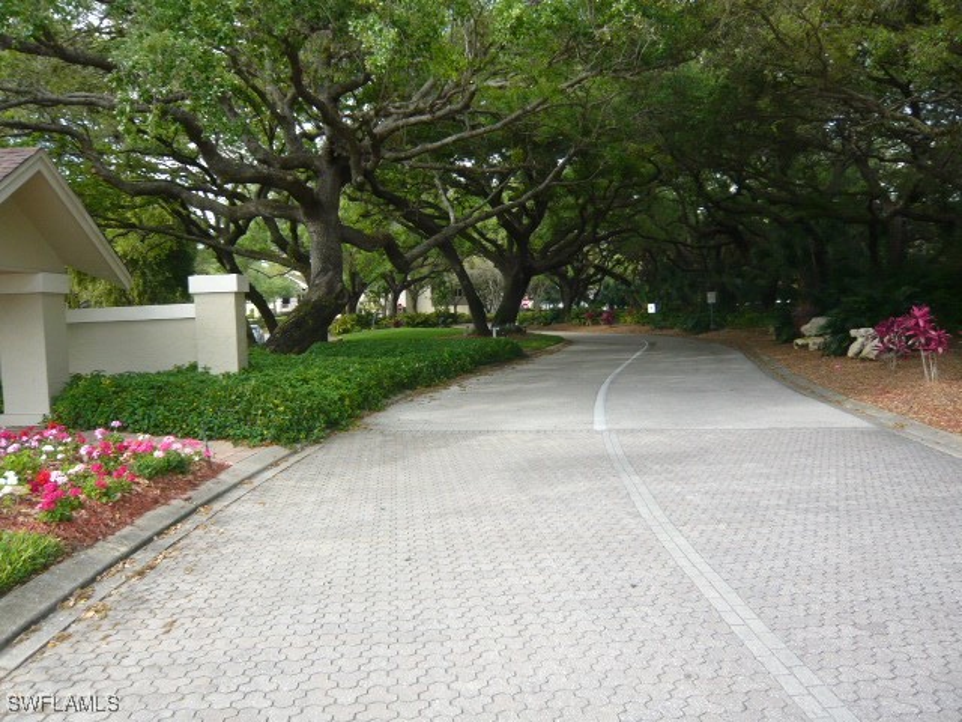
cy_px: 361
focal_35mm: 28
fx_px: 778
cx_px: 481
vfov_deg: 49.7
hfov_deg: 63.4
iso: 100
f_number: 2.8
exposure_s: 1/200
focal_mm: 4.6
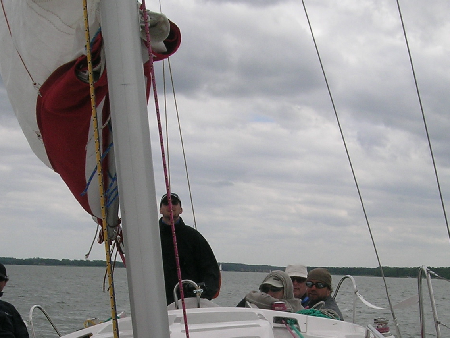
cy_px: 363
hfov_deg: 30.3
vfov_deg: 21.8
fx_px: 832
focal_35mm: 64
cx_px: 227
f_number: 7.1
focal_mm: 5.8
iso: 50
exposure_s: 1/228
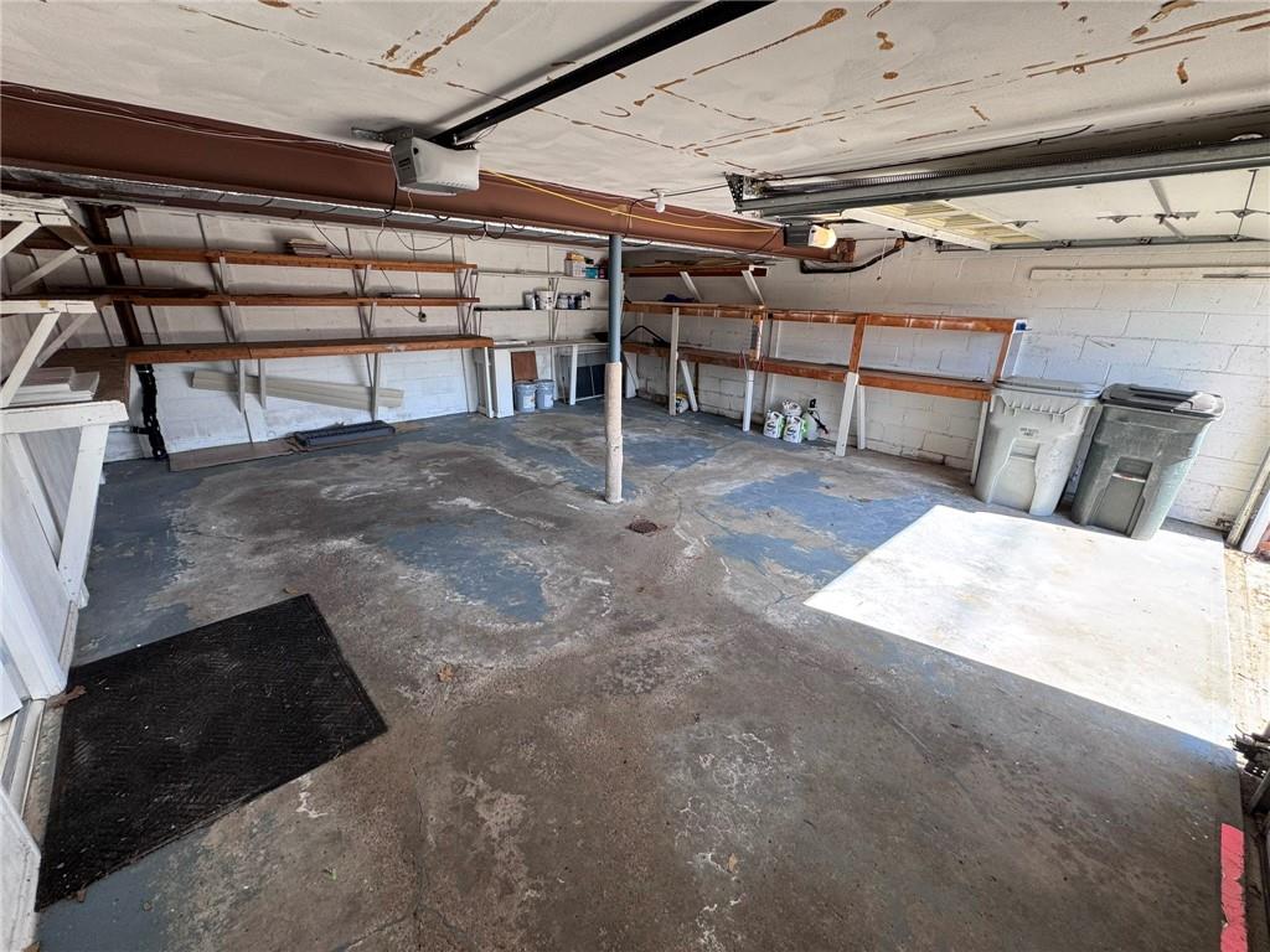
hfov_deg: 102.1
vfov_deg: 85.7
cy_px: 476
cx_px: 635
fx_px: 514
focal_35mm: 14
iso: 80
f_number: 2.2
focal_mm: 2.22
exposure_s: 1/99
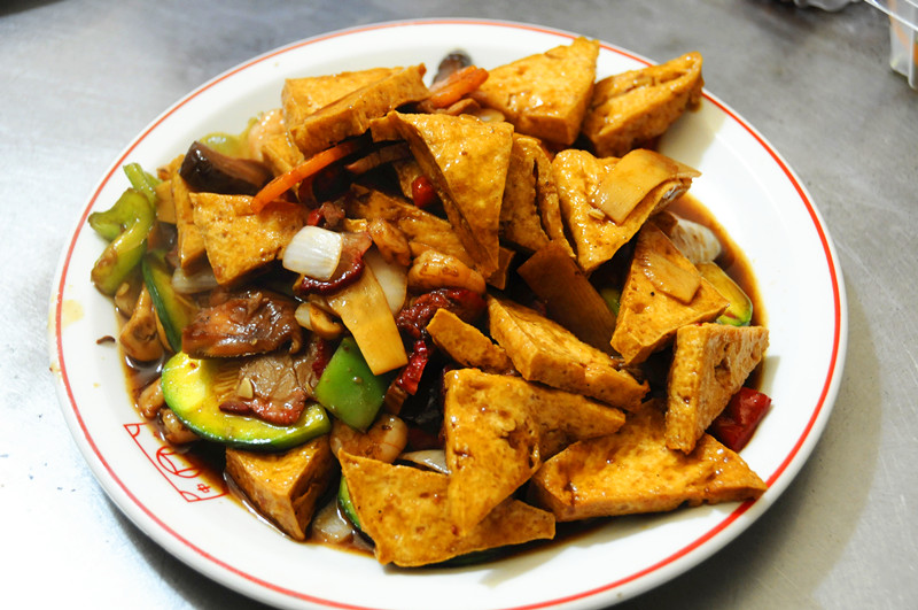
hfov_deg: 31.9
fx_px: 1604
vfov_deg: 21.5
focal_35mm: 63
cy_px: 305
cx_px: 459
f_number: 4.5
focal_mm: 42
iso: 900
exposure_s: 1/30
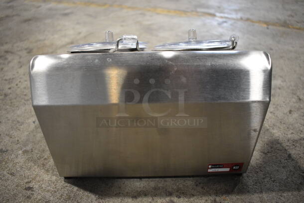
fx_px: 228
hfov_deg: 67.3
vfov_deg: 48.0
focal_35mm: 27
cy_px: 102
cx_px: 152
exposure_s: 1/125
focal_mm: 18
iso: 2000
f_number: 3.5
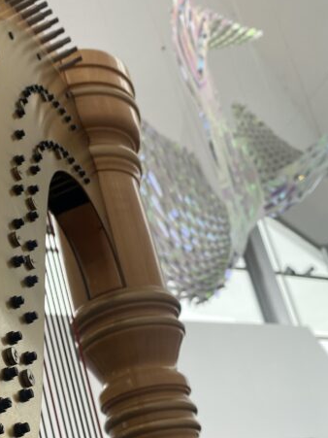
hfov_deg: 24.0
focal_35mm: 59
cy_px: 361
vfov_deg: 31.7
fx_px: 746
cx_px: 20
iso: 40
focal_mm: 4.25
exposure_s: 1/122
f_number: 1.8
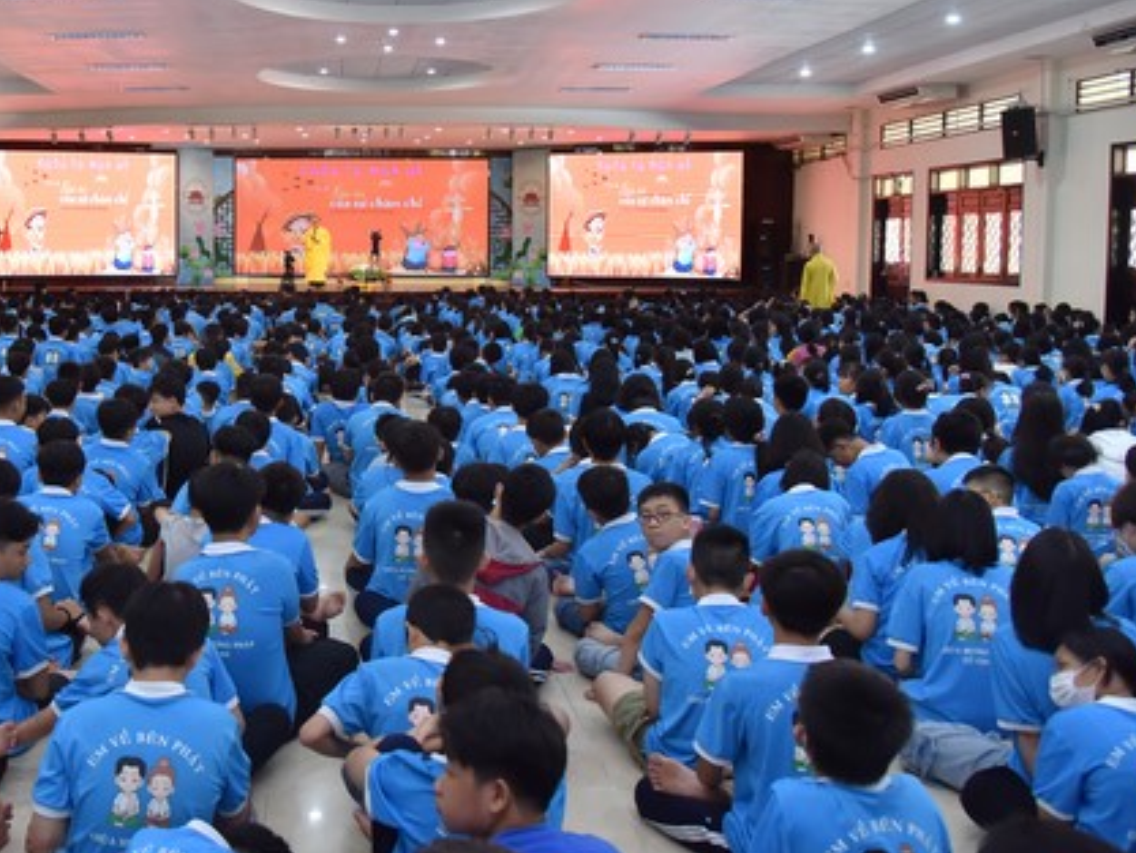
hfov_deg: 49.7
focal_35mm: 36
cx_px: 313
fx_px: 1182
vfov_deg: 39.4
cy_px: 313
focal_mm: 24
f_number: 4.5
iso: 1600
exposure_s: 1/125
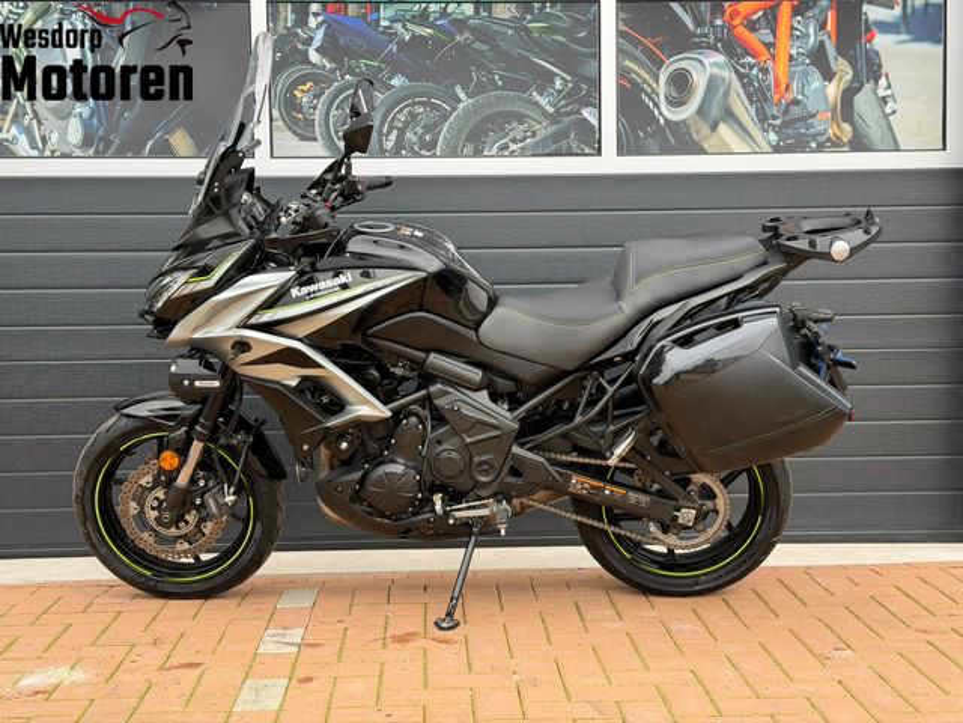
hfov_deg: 39.7
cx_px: 482
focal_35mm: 48
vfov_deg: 30.3
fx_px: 1335
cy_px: 362
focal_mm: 6.76
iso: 64
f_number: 1.78
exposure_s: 1/172
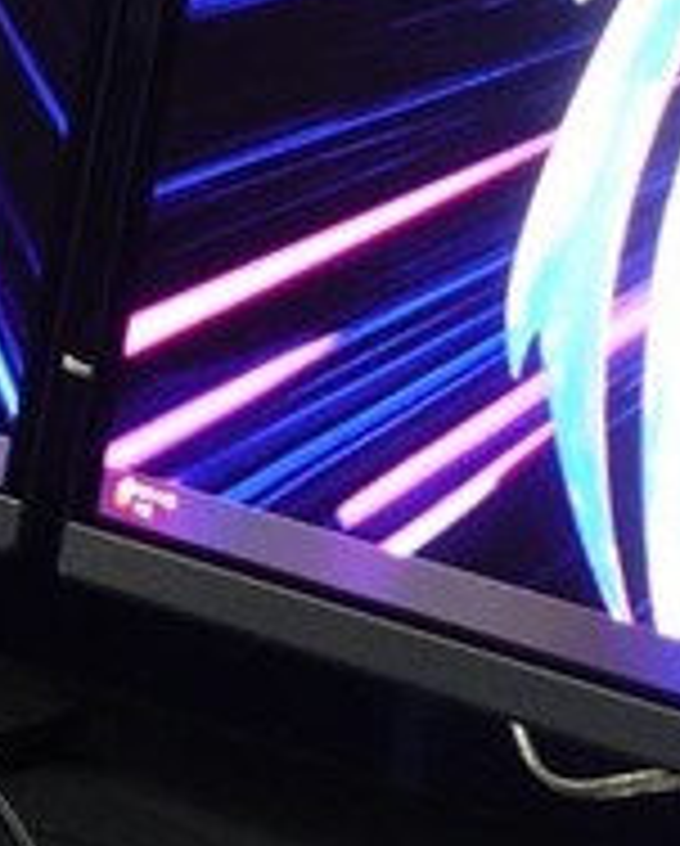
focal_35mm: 296
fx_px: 7428
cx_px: -653
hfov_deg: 5.1
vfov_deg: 6.5
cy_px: -256
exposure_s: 1/80
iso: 2000
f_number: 2.8
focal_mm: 24.09
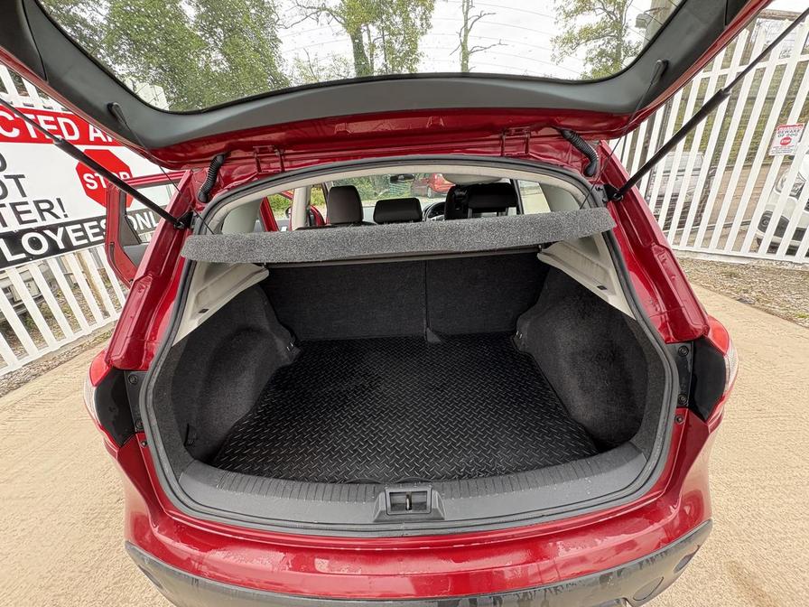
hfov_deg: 102.1
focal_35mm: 14
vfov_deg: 85.7
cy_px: 304
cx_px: 404
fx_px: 327
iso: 200
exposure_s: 1/99
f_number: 2.2
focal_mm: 2.22
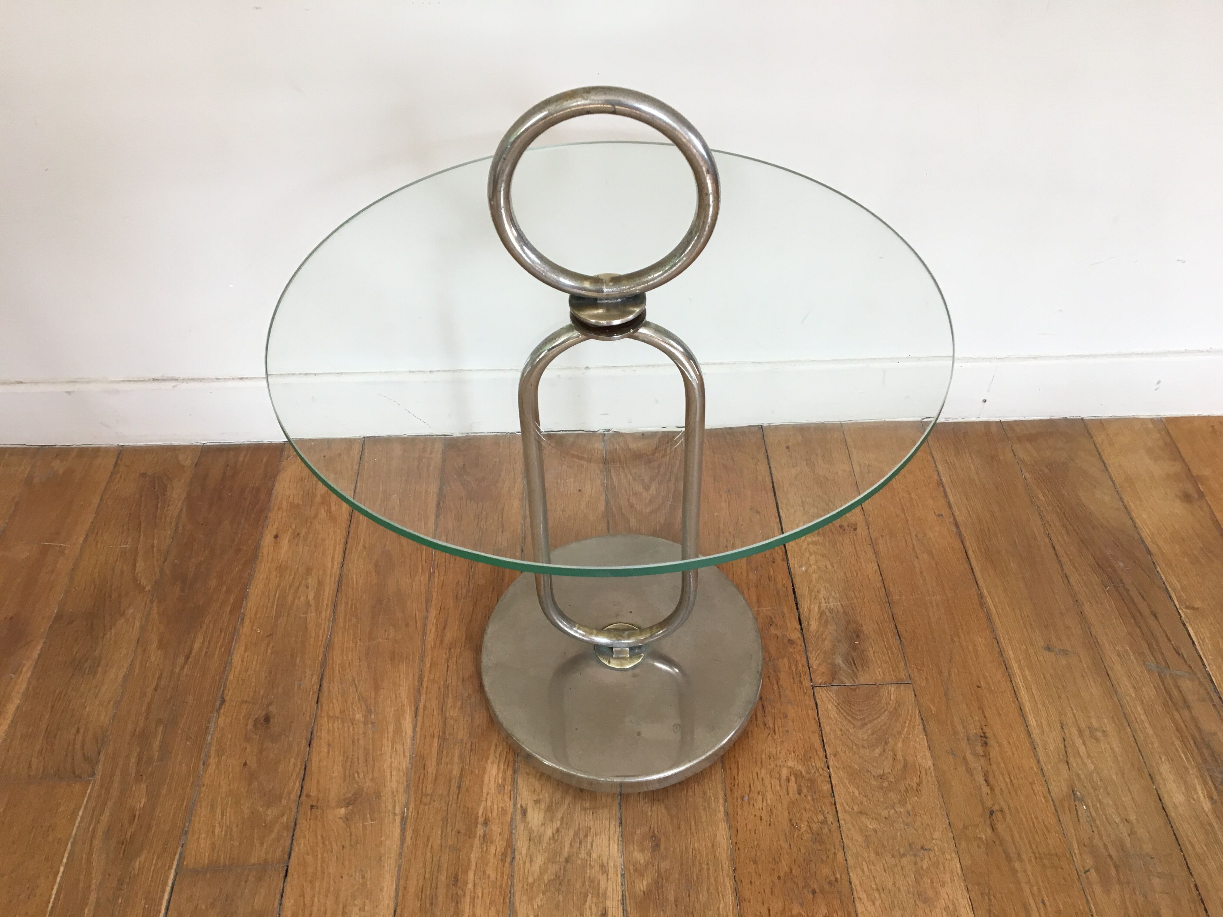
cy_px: 458
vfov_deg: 48.2
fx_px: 1025
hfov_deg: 61.7
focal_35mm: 29
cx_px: 612
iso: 40
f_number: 2.2
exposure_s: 1/33
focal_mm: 4.15
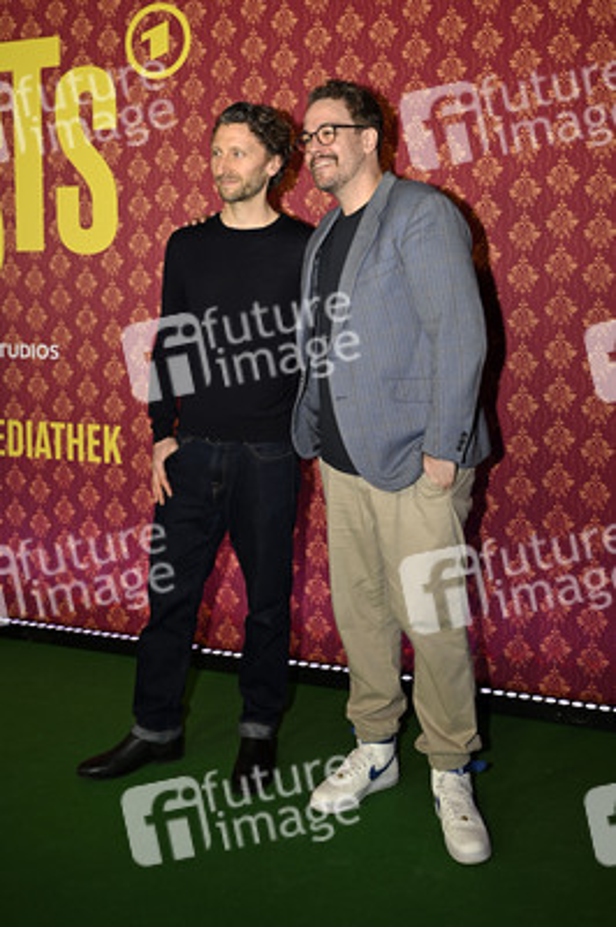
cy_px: 464
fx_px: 784
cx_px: 308
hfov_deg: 42.9
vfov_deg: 61.1
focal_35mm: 30
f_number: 2.8
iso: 100
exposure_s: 1/200
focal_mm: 30.5
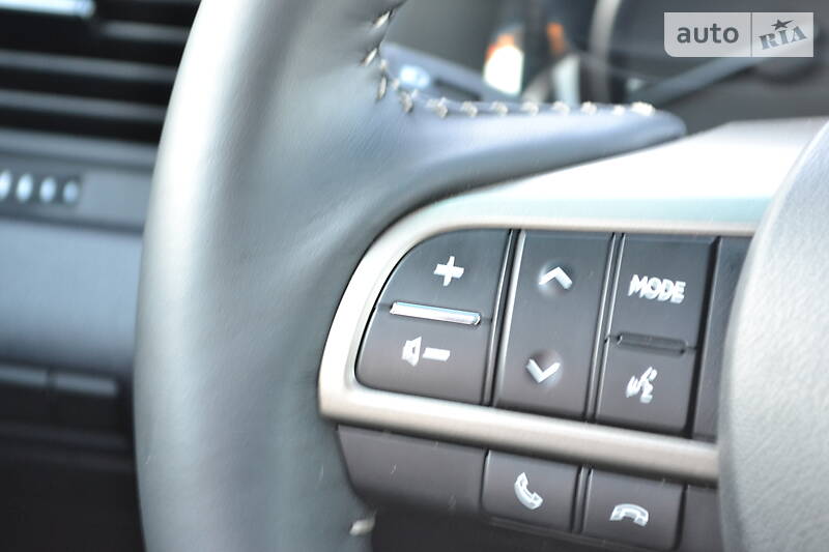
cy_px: 276
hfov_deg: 24.6
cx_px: 414
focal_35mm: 82
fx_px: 1899
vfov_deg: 16.5
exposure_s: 1/5
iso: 800
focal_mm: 55
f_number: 5.6
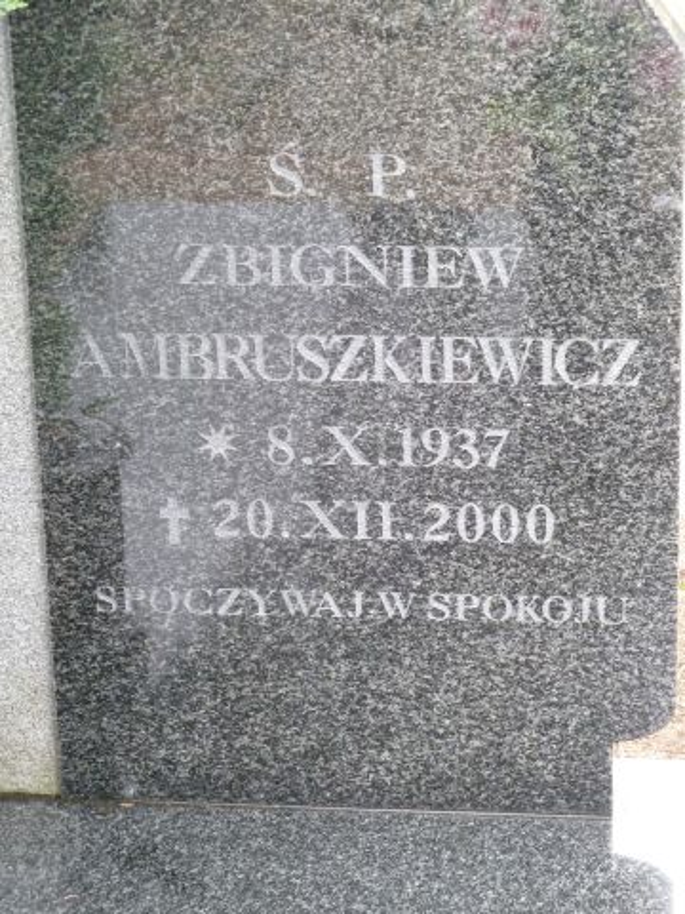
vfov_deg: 16.6
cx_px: 342
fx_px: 3140
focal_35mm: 119
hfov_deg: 12.5
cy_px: 457
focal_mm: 19.5
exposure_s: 1/40
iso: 320
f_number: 4.4
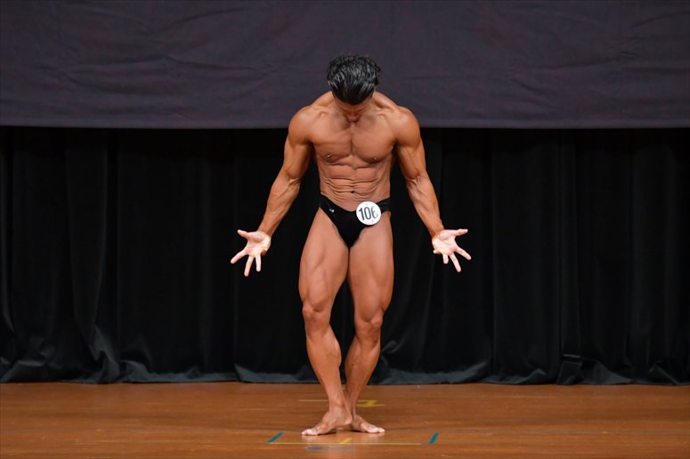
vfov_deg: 4.4
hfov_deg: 6.5
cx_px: 345
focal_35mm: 315
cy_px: 230
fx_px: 6035
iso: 4000
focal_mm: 210
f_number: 5.6
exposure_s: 1/400
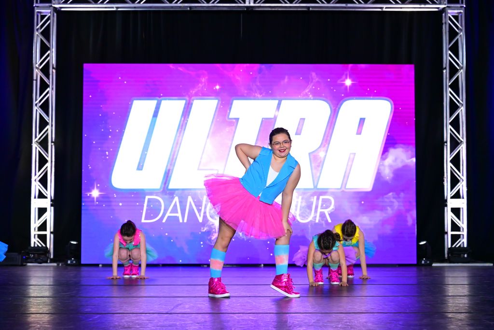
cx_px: 247
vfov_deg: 19.5
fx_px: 961
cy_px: 165
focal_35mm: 70
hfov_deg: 28.8
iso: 6400
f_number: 4
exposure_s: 1/800
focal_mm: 70
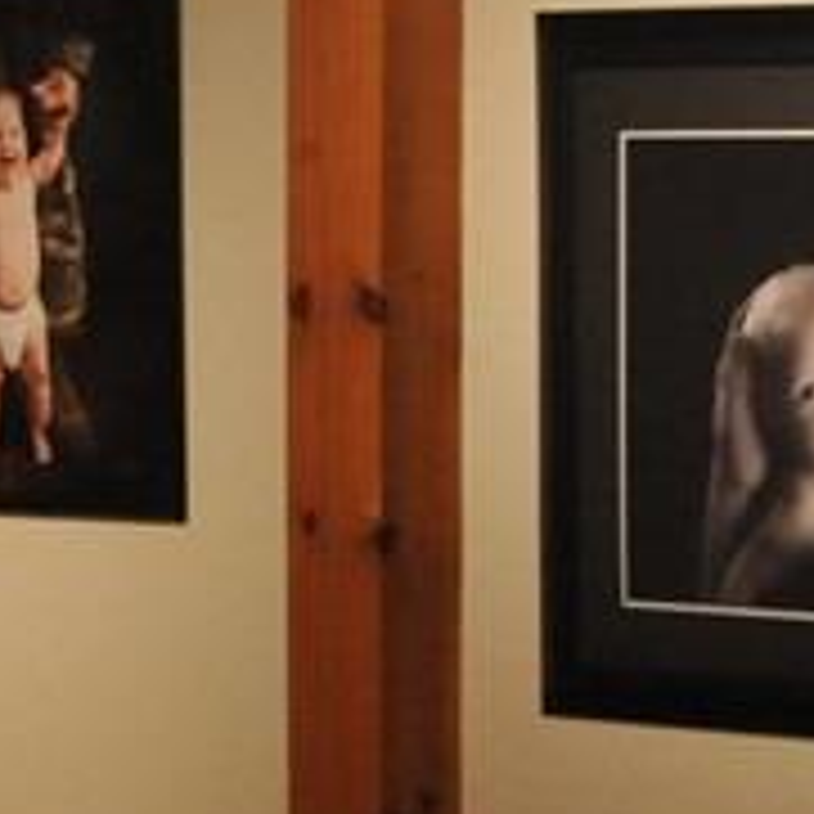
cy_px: 774
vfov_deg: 11.3
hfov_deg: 11.2
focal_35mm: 153
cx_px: 926
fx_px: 4070
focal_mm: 17
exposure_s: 1/160
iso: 1600
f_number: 4
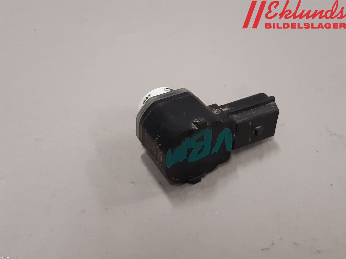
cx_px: 173
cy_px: 130
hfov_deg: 67.3
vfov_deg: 53.1
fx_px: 260
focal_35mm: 26
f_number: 1.7
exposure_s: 1/50
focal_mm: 3.93
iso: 125
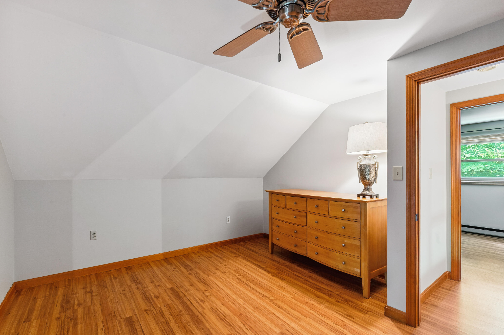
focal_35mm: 15
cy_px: 168
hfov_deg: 100.4
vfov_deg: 77.2
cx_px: 252
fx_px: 210
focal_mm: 15
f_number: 9
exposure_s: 2
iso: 320
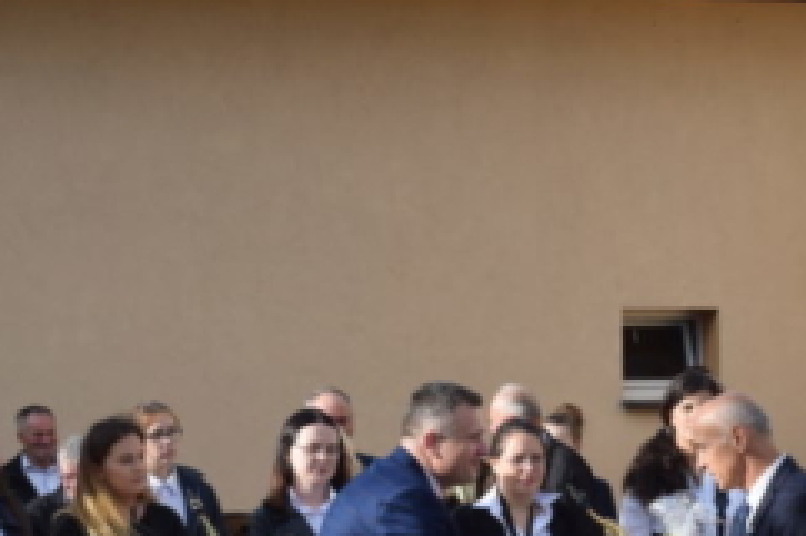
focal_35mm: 143
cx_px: 619
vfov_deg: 9.5
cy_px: 608
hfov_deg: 14.3
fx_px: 3199
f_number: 9
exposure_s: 1/320
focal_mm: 36
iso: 200
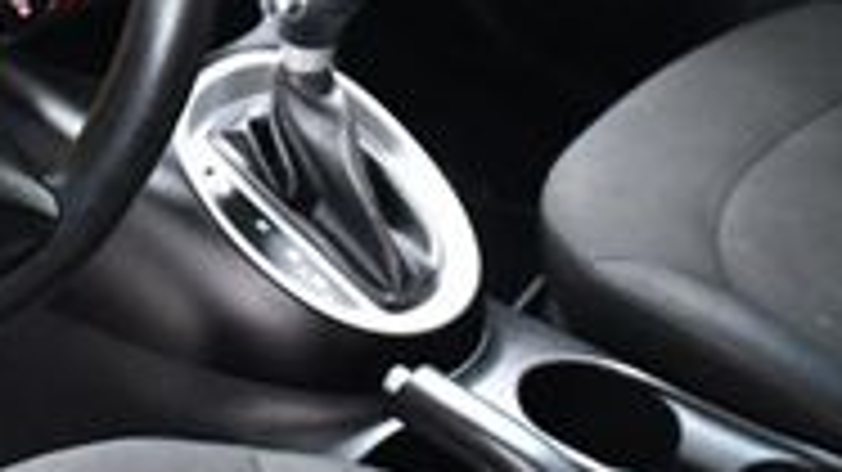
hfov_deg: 21.7
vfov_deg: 12.3
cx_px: 162
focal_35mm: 97
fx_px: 2165
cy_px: 4
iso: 2500
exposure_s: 1/60
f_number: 4
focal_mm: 18
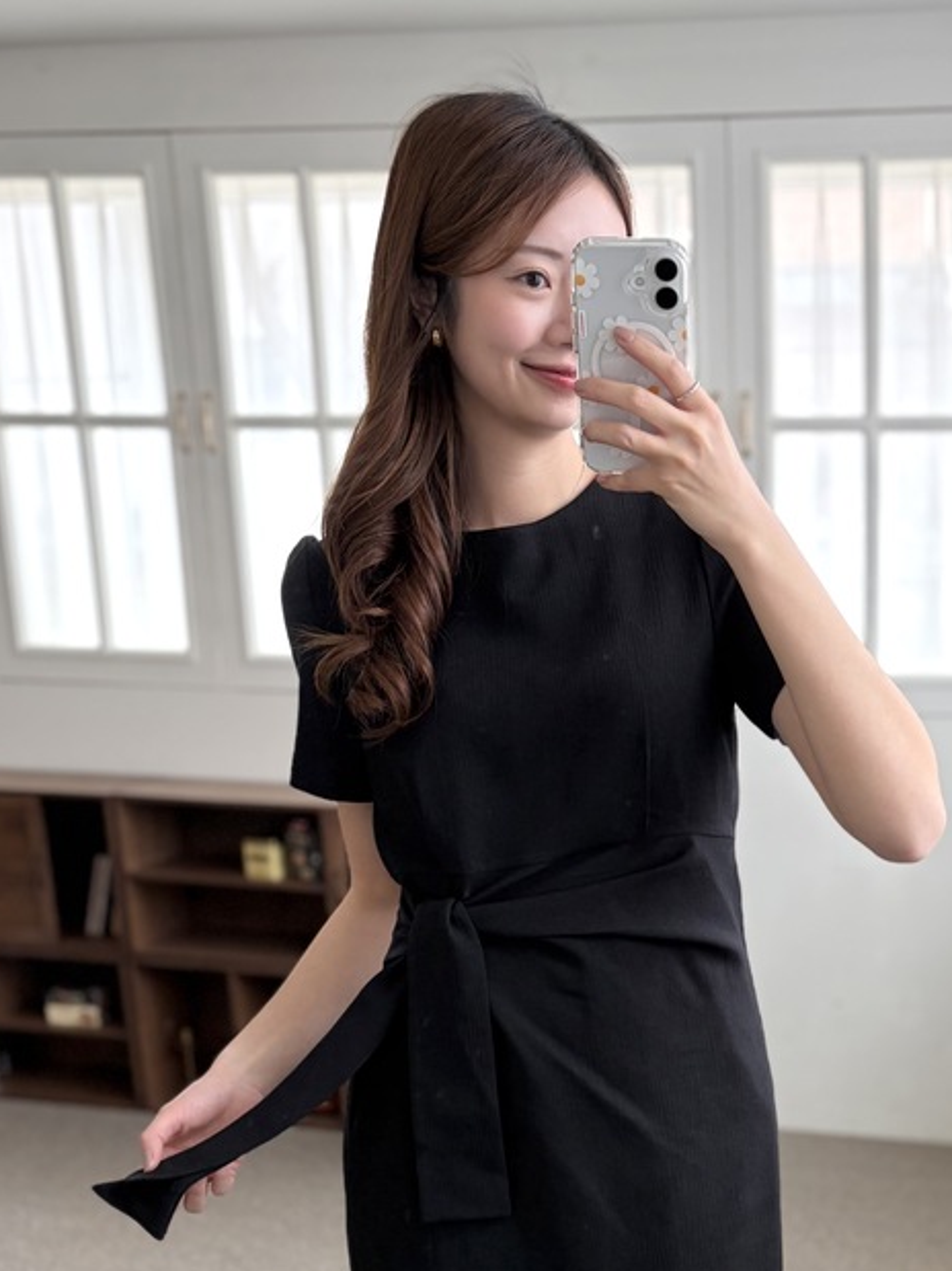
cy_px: 912
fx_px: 1541
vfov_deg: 43.7
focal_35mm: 42
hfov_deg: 34.1
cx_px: 616
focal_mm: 5.96
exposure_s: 1/122
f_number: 1.6
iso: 80
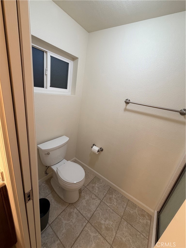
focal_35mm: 14
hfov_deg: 85.7
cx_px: 93
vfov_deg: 102.1
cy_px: 124
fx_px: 100
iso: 200
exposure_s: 1/60
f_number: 2.2
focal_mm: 2.22
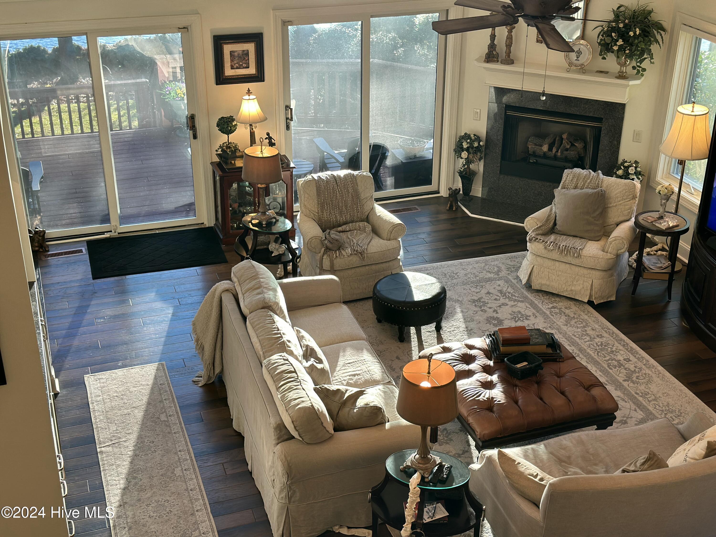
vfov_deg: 30.3
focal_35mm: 48
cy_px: 268
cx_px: 358
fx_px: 993
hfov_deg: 39.7
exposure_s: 1/120
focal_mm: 6.86
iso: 100
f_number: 1.78
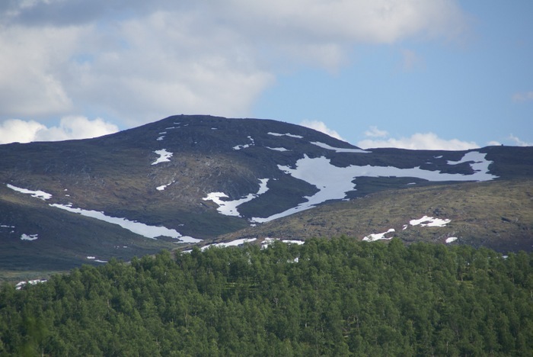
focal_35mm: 300
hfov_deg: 6.9
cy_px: 178
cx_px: 266
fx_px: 4445
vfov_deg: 4.6
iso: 100
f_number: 6.3
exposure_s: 1/320
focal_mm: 200
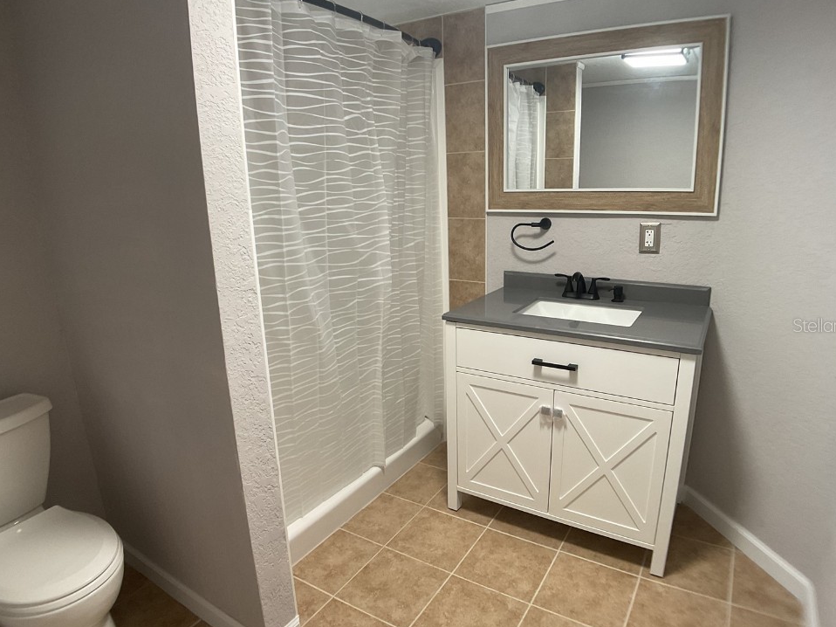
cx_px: 428
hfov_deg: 58.4
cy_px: 325
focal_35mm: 31
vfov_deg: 45.4
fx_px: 748
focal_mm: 3
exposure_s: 1/60
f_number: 1.8
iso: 64
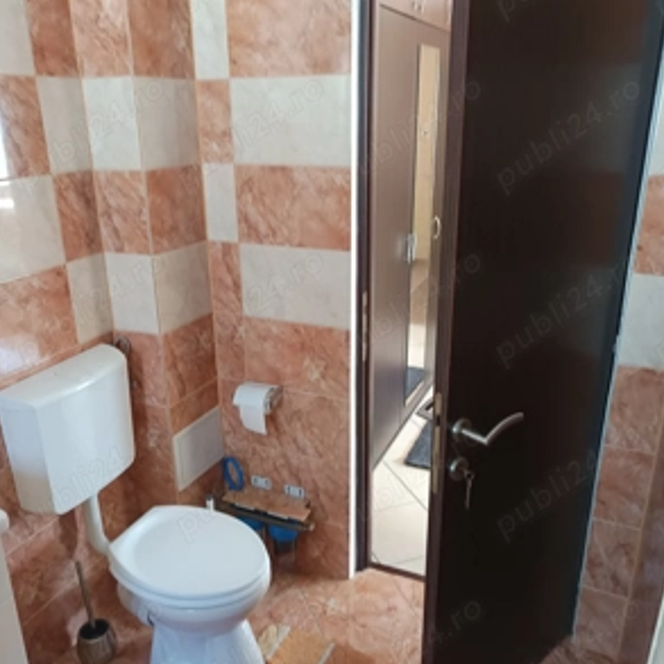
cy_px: 344
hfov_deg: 55.6
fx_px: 629
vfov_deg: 55.6
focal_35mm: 29
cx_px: 329
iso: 944
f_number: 1.7
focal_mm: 5.31
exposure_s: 1/25
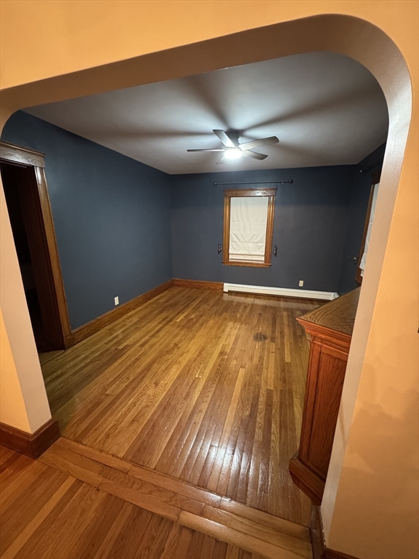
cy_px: 280
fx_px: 226
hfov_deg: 85.7
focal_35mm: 14
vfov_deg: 102.1
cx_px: 210
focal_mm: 2.22
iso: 1000
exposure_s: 1/40
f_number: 2.2
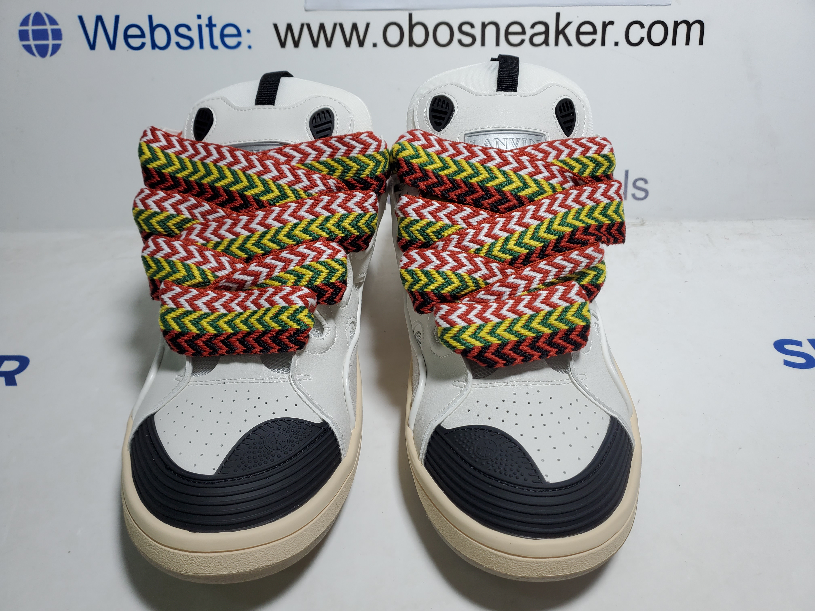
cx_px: 408
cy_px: 306
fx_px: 612
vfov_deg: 53.1
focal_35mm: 26
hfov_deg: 67.3
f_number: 1.5
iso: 50
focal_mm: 4.3
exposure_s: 1/632
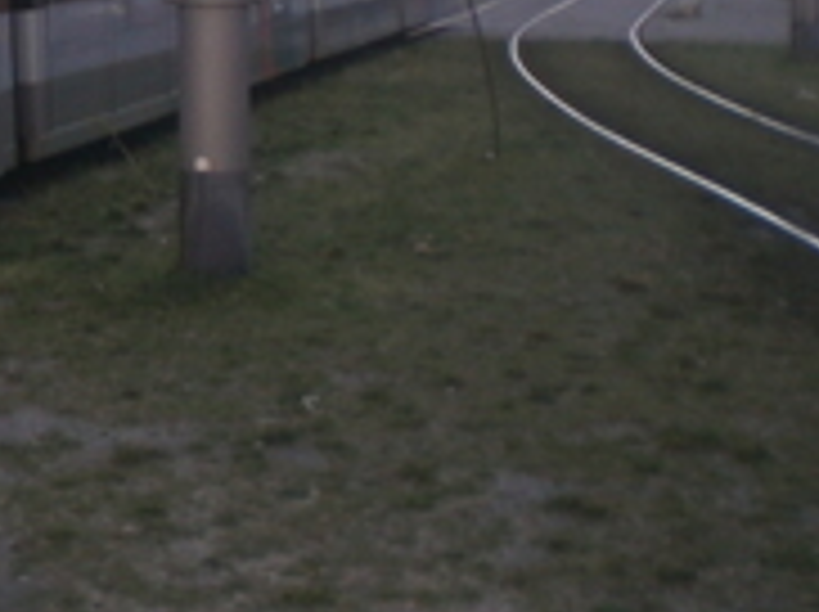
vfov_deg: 12.2
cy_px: -81
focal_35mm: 119
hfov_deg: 16.2
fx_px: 2812
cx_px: -27
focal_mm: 6.3
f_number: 3.1
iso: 100
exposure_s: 1/50
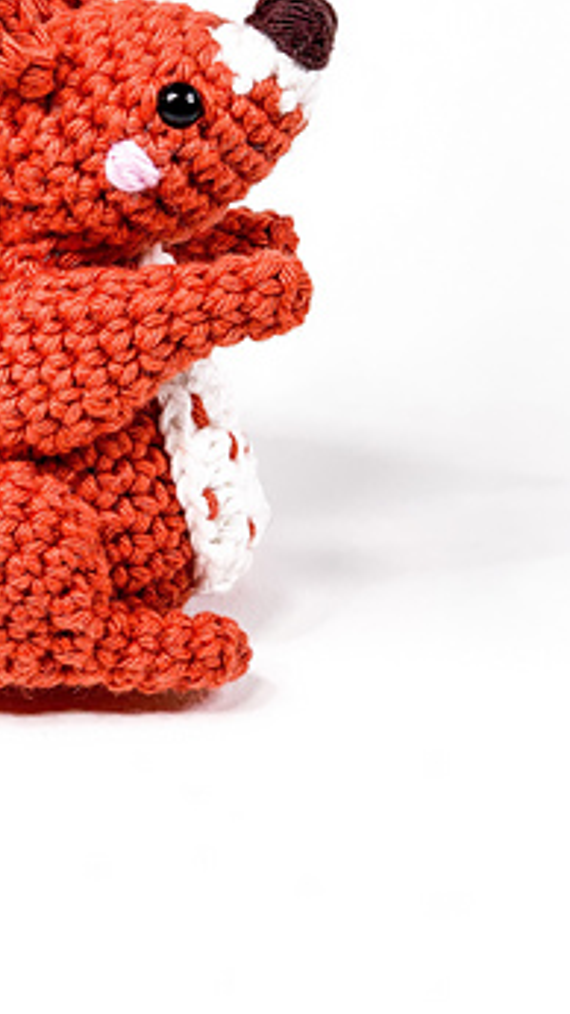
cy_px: 300
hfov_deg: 14.6
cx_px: 81
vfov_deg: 25.7
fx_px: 2204
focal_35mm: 82
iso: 16
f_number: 2.4
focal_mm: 6
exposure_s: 1/202
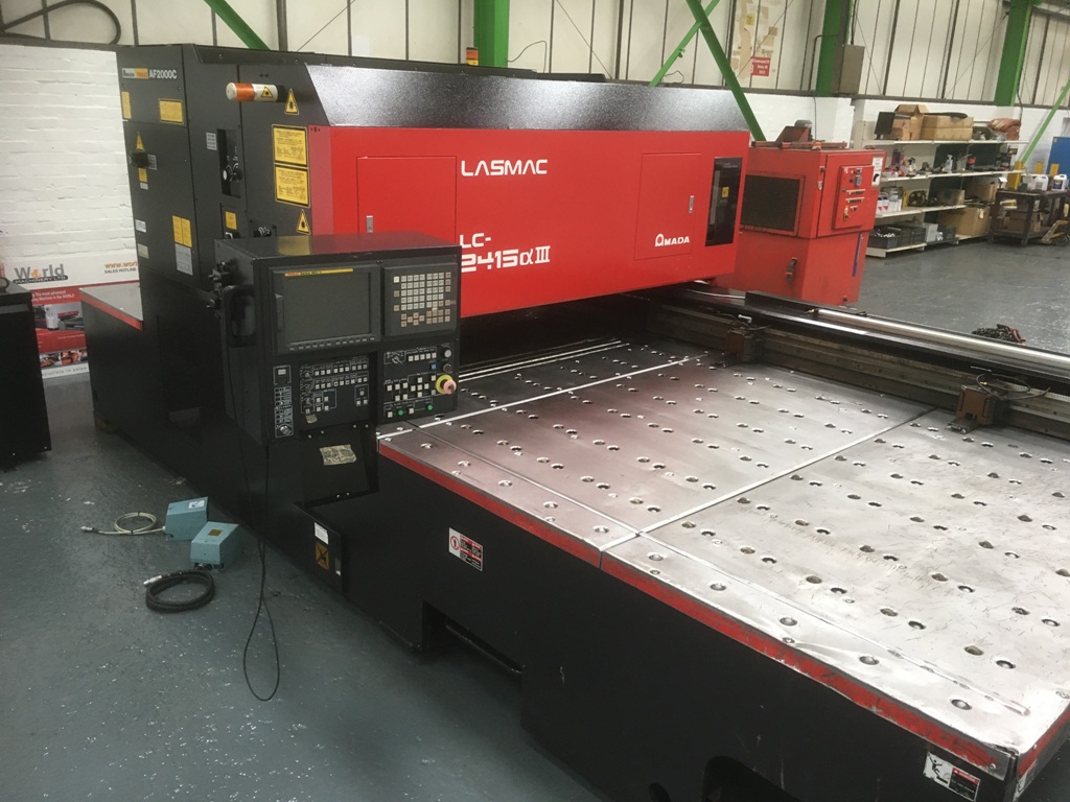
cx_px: 535
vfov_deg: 48.2
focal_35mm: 29
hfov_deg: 61.7
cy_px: 401
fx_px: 896
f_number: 2.2
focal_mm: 4.15
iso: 125
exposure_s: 1/33
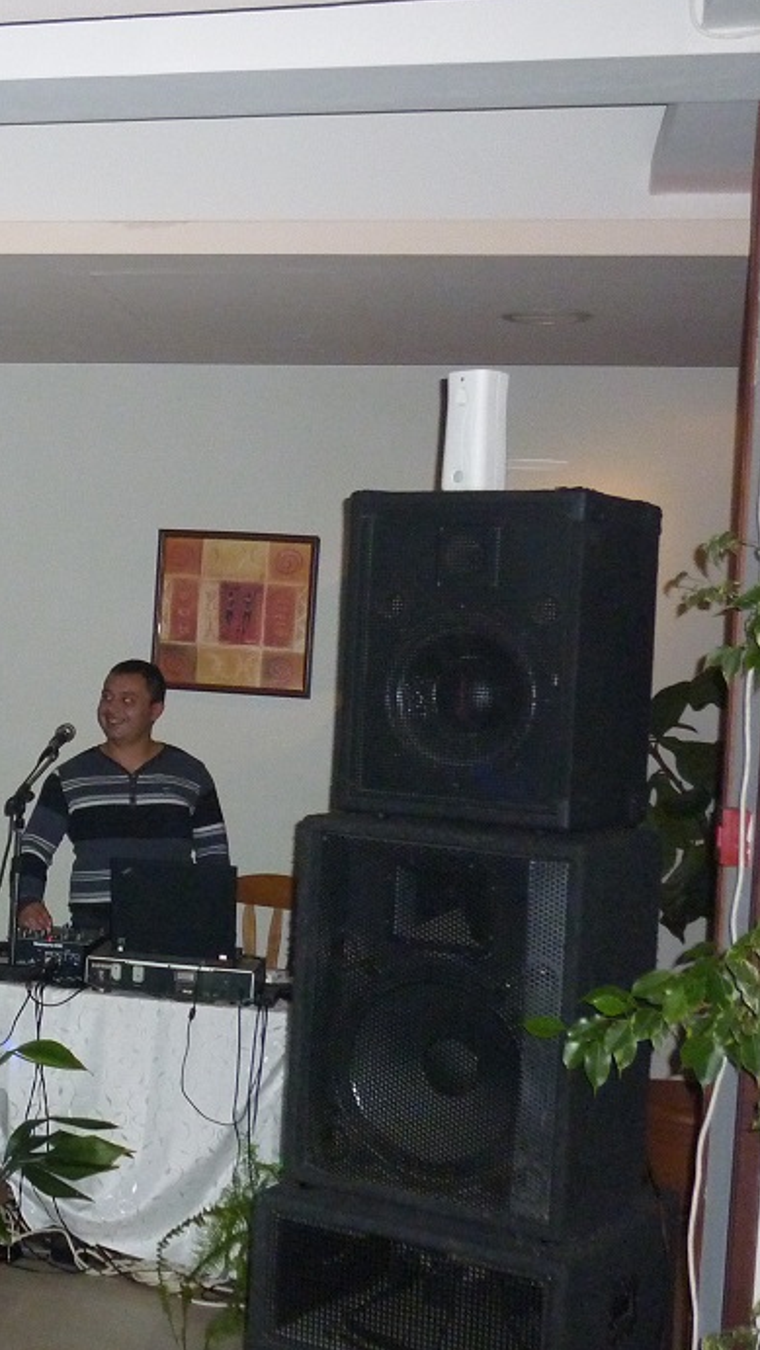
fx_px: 1862
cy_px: 647
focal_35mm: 52
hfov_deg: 21.2
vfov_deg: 39.8
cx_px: -184
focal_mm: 5.5
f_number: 2.8
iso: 400
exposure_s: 1/125
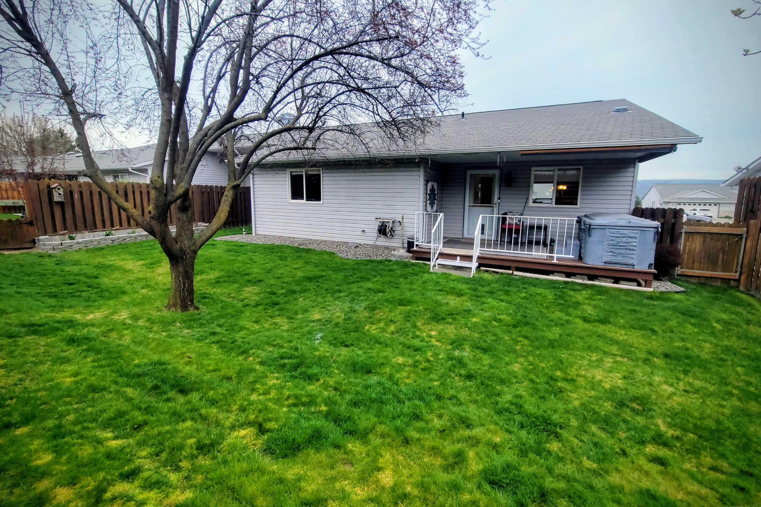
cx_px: 390
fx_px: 296
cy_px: 240
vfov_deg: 81.1
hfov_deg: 104.2
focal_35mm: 14
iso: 64
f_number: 2.2
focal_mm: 2.2
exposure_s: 1/547
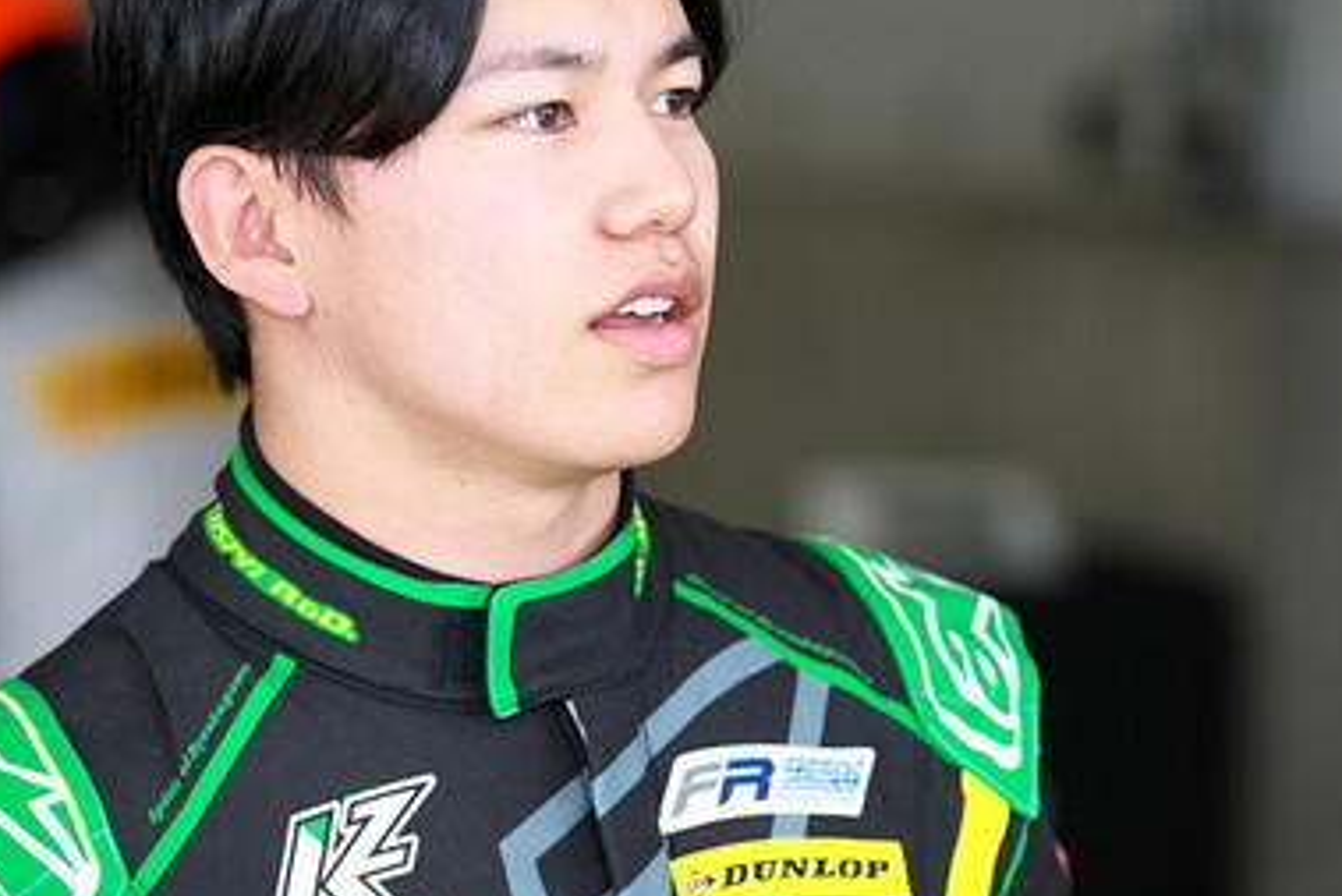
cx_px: 708
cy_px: 333
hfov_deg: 12.0
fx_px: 6377
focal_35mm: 171
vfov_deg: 8.0
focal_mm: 120
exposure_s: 1/250
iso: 800
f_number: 4.8
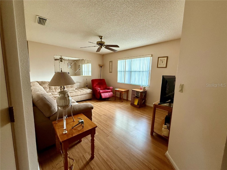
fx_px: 92
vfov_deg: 85.7
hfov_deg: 102.1
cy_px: 85
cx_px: 114
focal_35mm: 14
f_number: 2.2
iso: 400
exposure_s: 1/60
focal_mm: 2.22
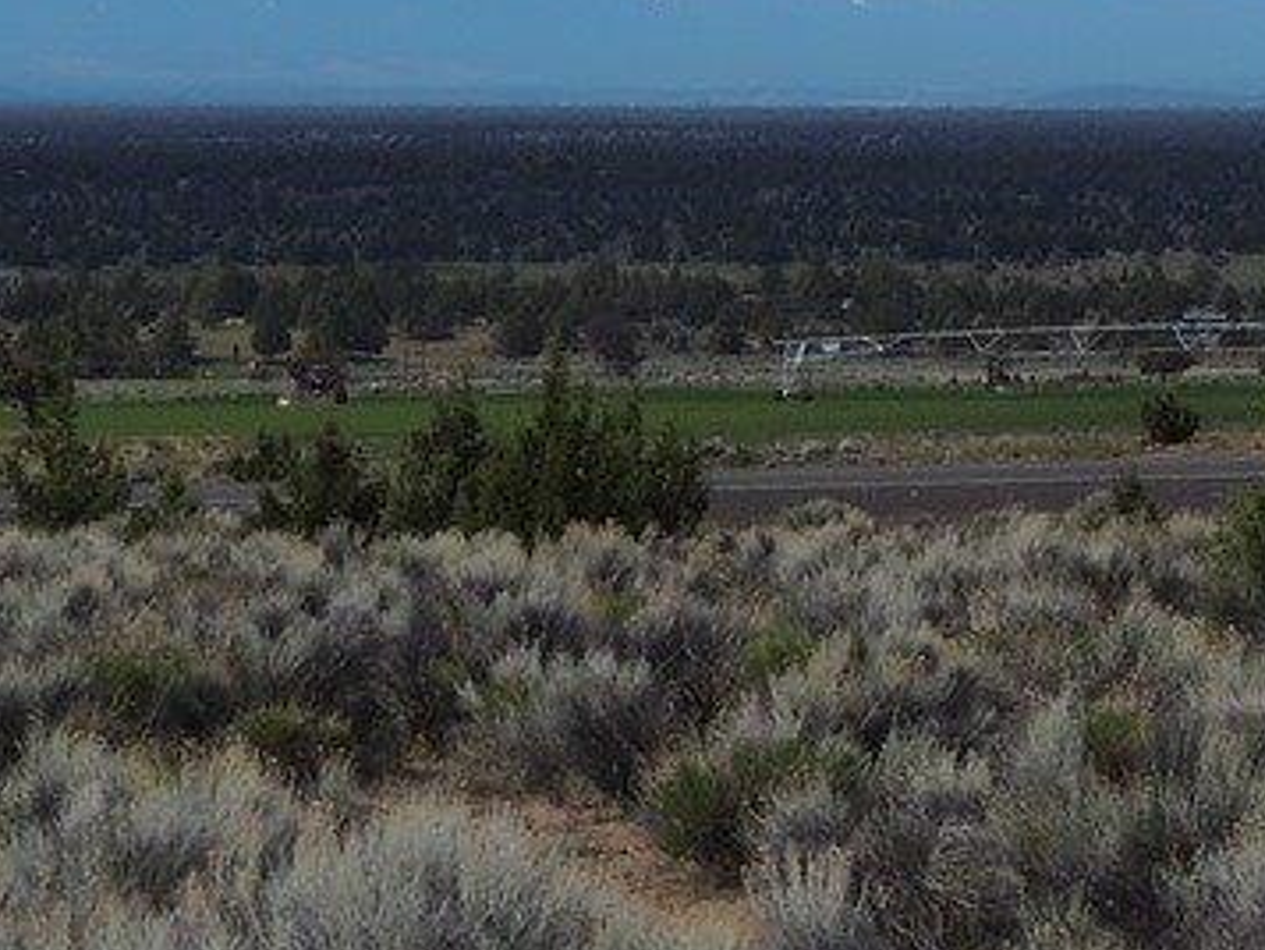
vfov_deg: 6.8
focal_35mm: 215
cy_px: -323
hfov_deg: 9.2
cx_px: 1074
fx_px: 7860
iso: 100
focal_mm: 13.3
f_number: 3.9
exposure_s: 1/1600
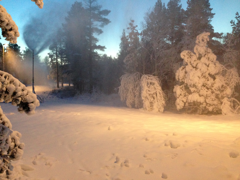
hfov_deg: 55.4
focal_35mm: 33
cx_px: 120
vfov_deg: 42.9
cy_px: 90
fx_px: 229
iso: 320
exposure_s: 1/20
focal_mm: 4.12
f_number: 2.4
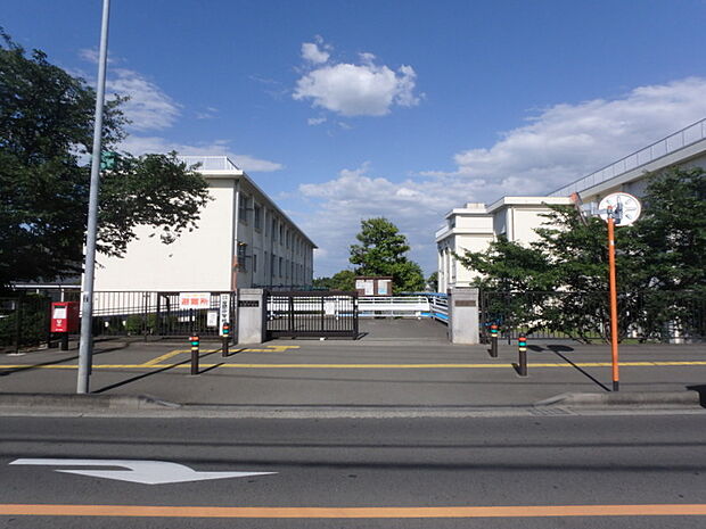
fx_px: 428
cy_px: 264
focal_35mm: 21
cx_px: 353
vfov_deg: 63.4
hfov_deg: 79.0
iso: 125
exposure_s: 1/500
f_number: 6
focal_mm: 3.7
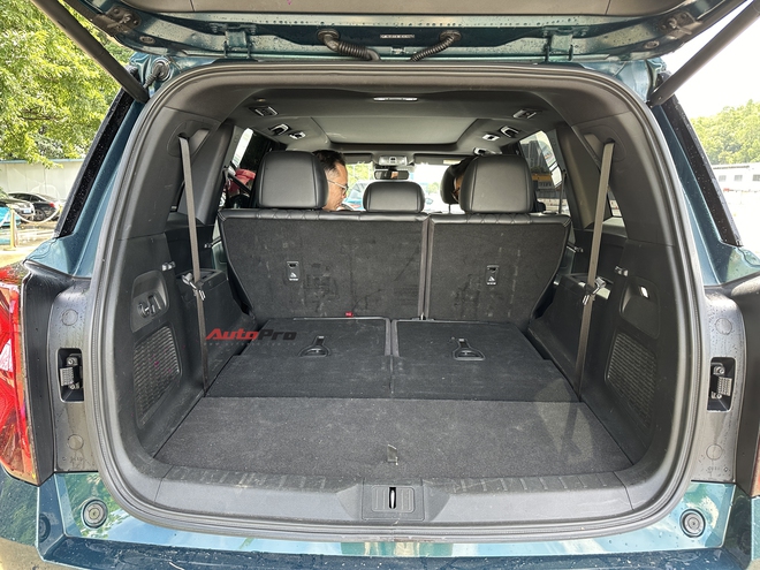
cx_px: 380
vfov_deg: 56.8
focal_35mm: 24
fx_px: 527
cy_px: 285
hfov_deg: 71.6
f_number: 1.78
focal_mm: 6.86
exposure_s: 1/121
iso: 125
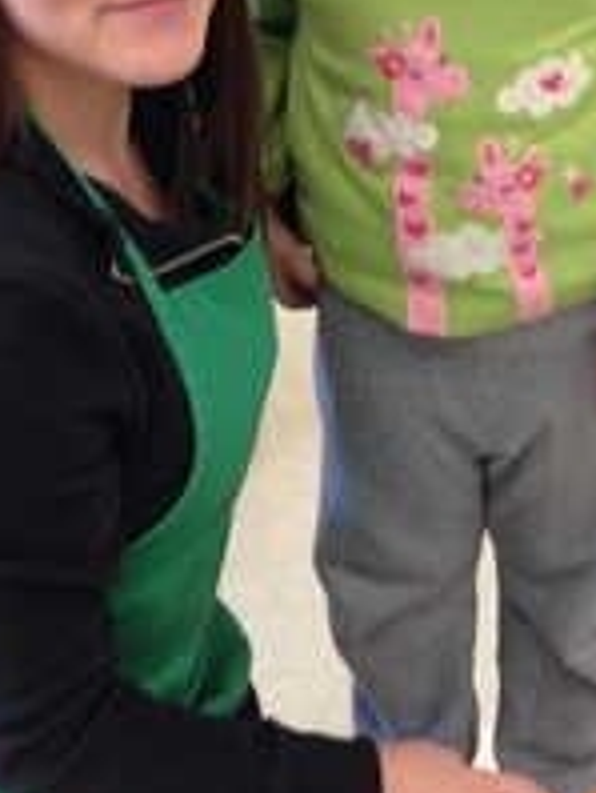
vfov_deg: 24.2
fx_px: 1833
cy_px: 208
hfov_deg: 18.5
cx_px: 360
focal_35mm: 80
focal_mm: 4.12
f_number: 2.4
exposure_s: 1/20
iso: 80
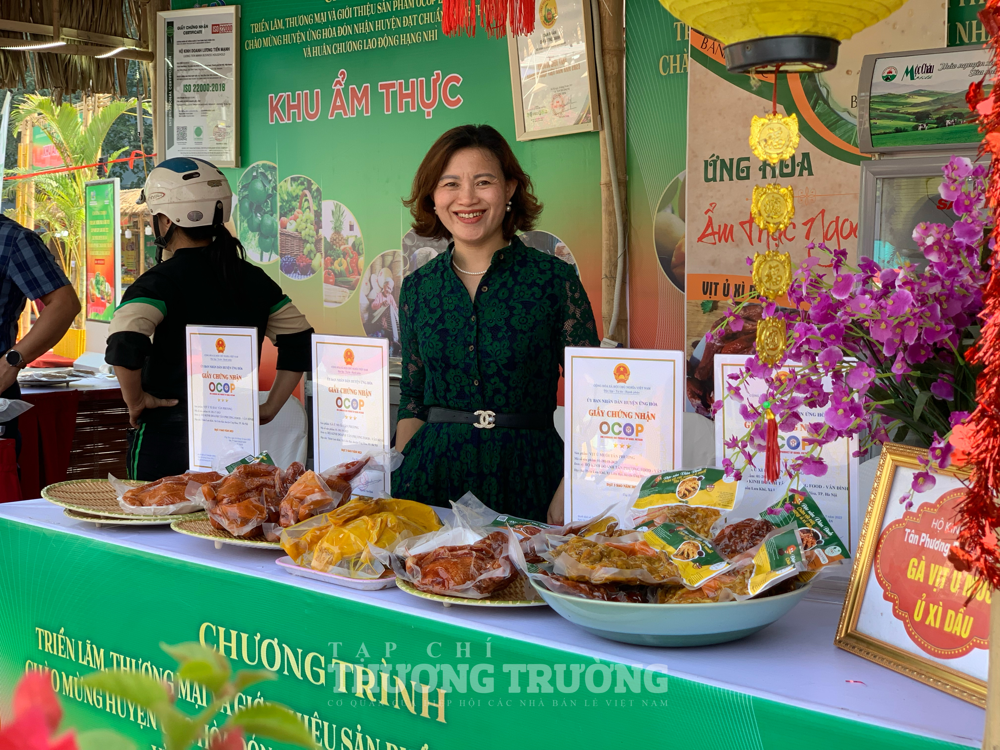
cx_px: 500
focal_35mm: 52
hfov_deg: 36.8
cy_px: 375
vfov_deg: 28.0
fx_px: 1502
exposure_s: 1/122
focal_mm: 6
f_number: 2.4
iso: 20
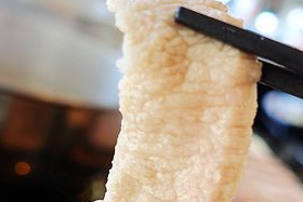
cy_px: 171
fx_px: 547
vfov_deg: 20.6
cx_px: 169
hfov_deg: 30.9
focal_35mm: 65
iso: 125
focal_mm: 10.24
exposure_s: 1/50
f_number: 2.8
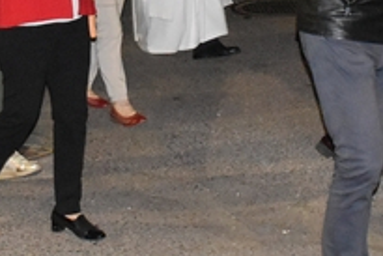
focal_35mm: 158
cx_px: 163
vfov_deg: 8.4
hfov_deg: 13.0
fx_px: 1682
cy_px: -166
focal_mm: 24
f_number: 3.8
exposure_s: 1/60
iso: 5600
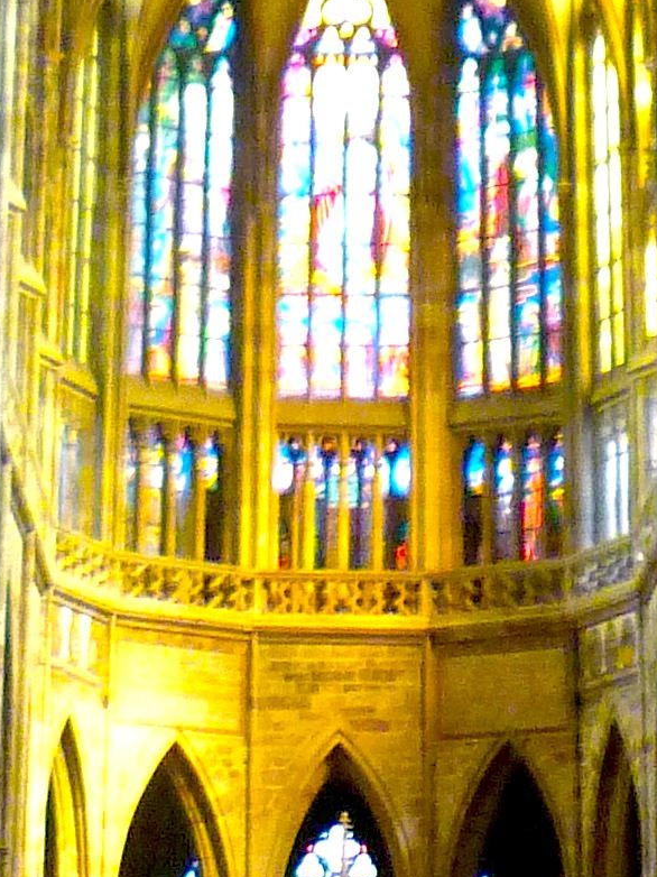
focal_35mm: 154
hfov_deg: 9.6
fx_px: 3899
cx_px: 263
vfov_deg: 11.3
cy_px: -993
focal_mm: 5.5
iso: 250
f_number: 2.8
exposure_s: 1/30
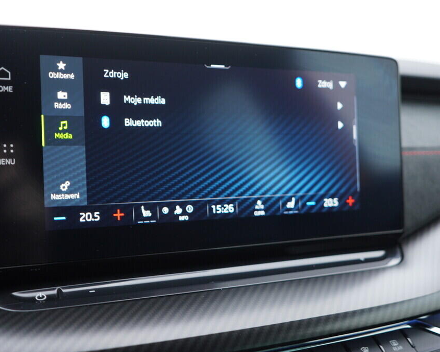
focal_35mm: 41
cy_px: 174
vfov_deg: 36.5
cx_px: 207
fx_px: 534
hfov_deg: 44.8
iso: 200
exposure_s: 1/40
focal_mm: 24
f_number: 2.8
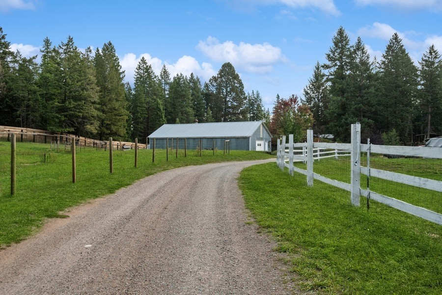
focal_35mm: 33
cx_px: 221
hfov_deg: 57.2
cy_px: 148
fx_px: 405
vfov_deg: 40.0
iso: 100
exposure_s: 1/320
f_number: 6.3
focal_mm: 22
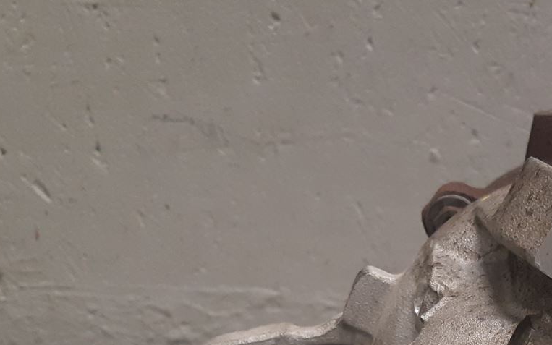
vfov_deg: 16.7
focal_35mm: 74
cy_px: 446
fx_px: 1113
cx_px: 569
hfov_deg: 26.2
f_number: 1.7
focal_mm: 3.93
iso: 160
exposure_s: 1/50
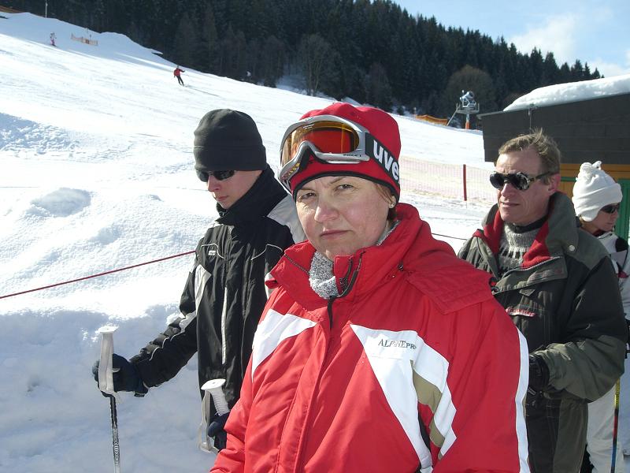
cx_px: 315
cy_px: 236
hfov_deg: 49.0
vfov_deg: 37.7
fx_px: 692
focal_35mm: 38
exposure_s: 1/640
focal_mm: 6.3
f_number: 4.4
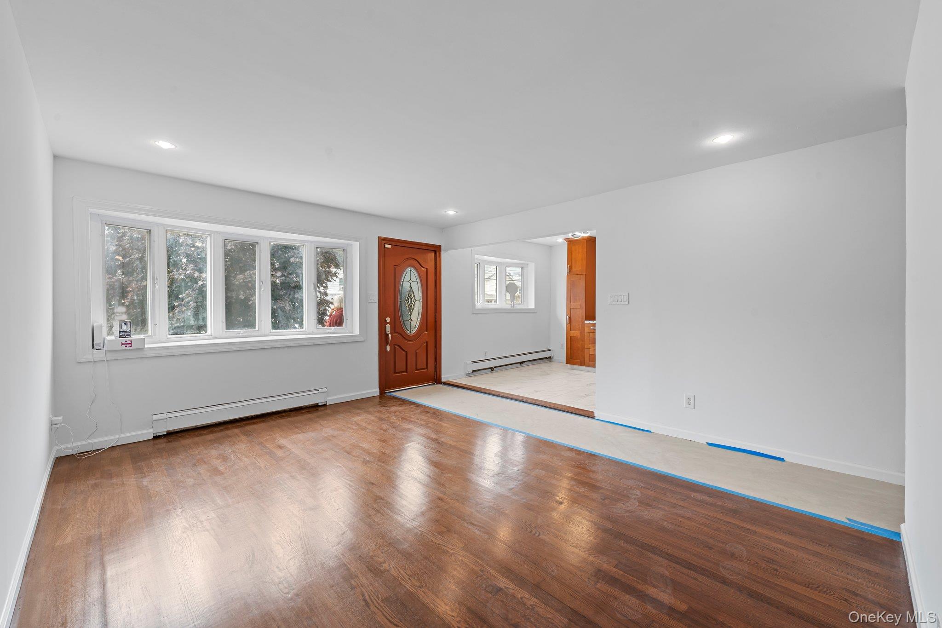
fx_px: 366
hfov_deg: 104.3
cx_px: 471
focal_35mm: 14
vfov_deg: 81.2
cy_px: 314
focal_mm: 14
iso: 320
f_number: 10
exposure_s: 1/6
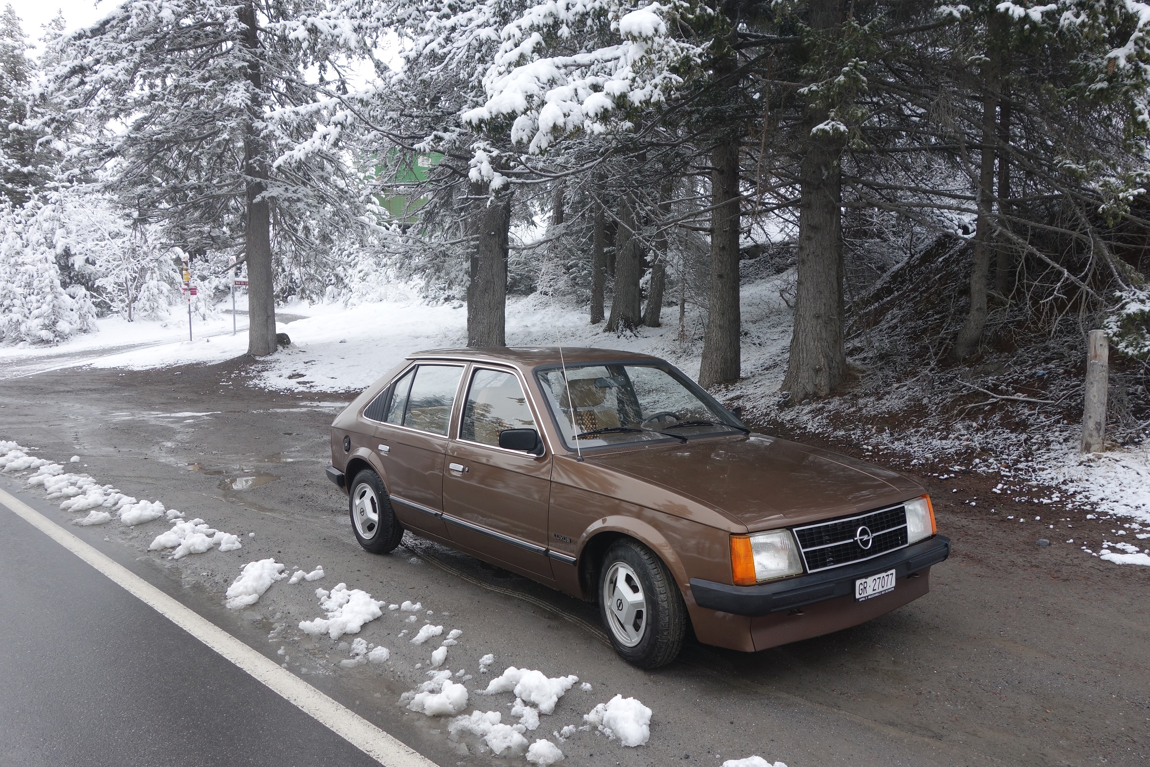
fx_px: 894
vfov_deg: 46.4
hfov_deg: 65.5
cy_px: 384
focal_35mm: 28
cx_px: 575
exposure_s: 1/100
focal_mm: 10.4
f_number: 4
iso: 125
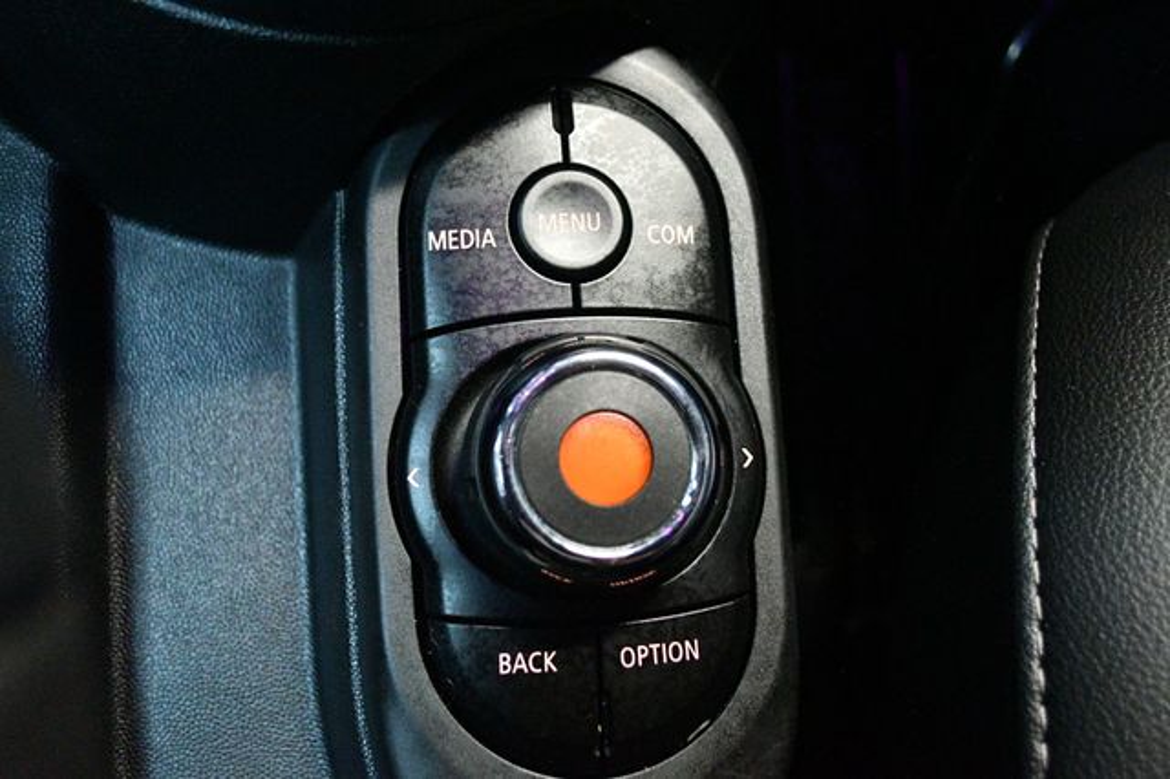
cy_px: 390
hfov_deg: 49.6
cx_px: 585
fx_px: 1267
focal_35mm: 39
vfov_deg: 34.2
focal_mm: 26
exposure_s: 1/60
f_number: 4.2
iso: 11400
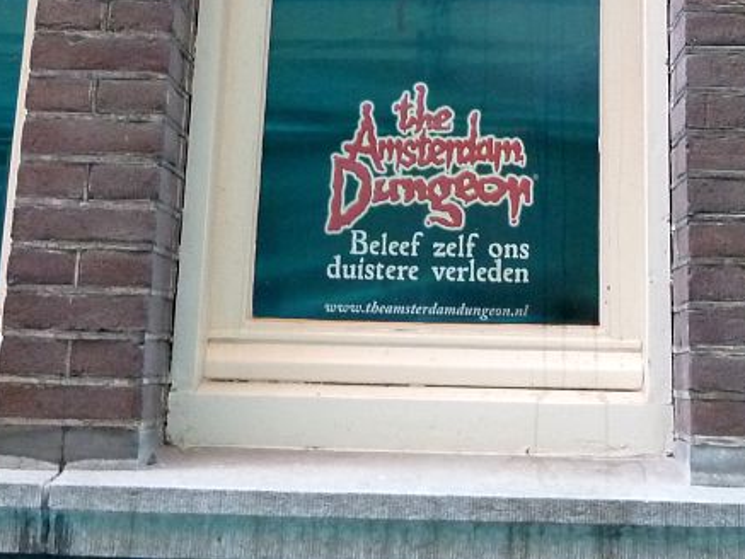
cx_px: 471
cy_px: -19
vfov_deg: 20.8
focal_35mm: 68
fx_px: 1464
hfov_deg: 28.4
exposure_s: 1/13
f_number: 3.4
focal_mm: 4.7
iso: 400
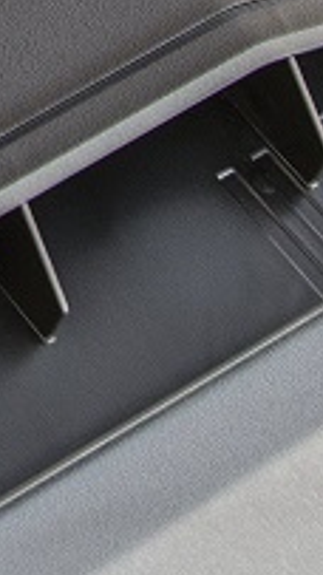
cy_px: -1008
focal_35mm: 255
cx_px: -1417
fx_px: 3888
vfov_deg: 7.6
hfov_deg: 4.1
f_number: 4.5
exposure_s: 1/50
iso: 200
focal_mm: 24
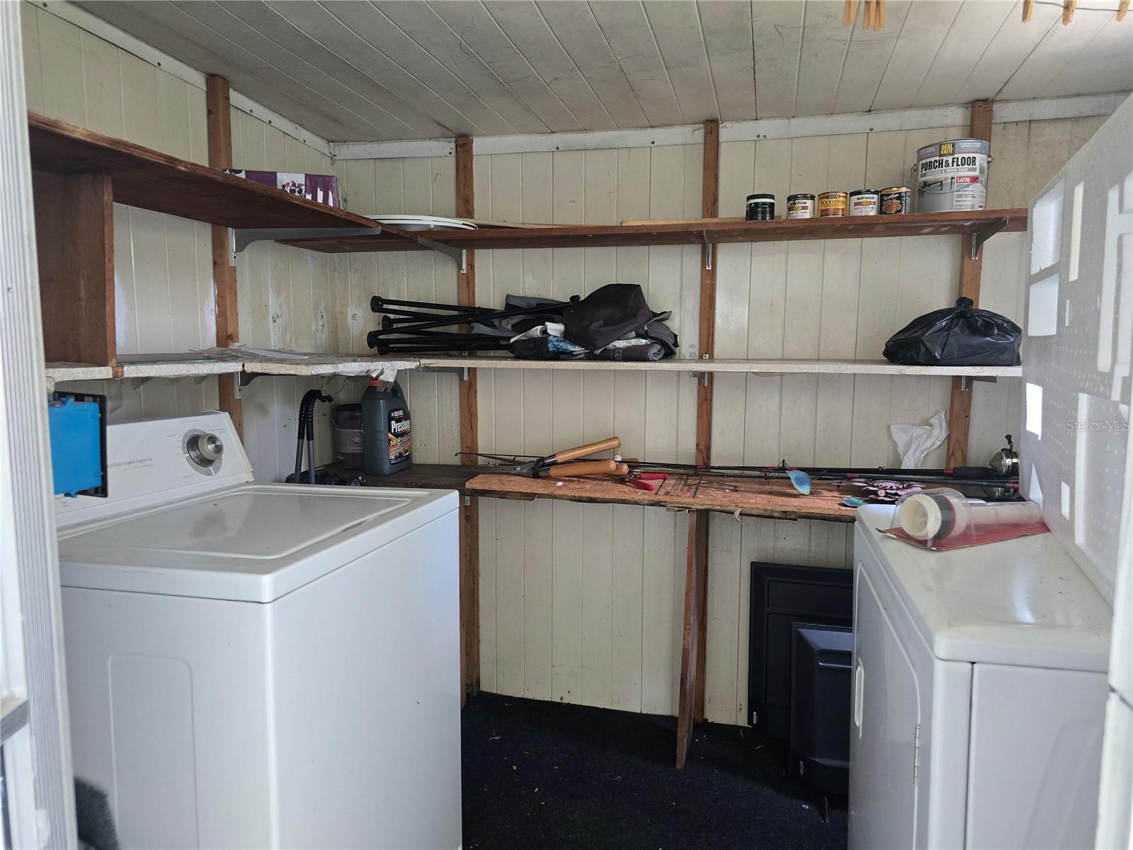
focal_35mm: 23
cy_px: 425
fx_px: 753
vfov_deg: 58.9
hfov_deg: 73.9
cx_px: 566
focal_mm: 6.3
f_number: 1.7
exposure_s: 1/120
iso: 800
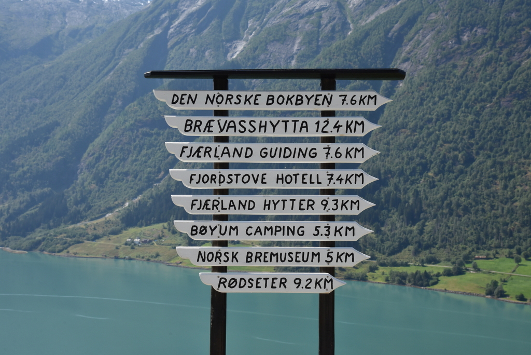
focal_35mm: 52
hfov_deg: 38.2
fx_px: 767
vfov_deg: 26.0
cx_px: 266
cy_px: 178
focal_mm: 52
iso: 1250
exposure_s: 1/1250
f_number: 11
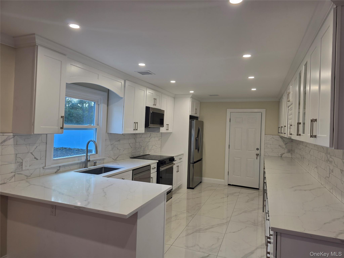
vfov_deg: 58.9
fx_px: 229
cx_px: 172
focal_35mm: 23
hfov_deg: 73.9
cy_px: 129
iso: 64
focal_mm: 6.3
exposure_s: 1/120
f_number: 1.7
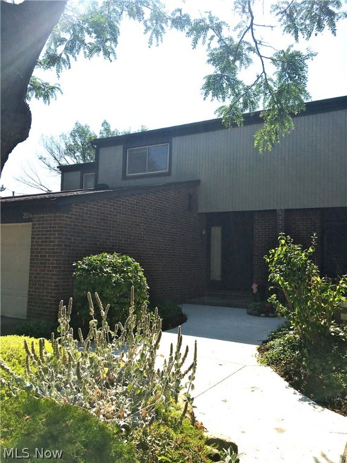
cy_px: 232
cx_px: 174
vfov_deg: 61.7
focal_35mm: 29
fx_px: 388
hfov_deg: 48.2
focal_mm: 4.15
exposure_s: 1/3205
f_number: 2.2
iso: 25
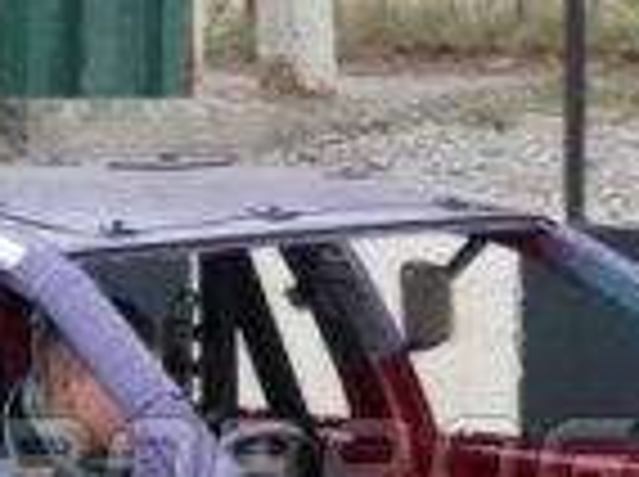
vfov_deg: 2.9
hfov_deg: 3.9
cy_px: 477
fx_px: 9362
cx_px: 238
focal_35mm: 508
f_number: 5.6
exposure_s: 1/400
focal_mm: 78
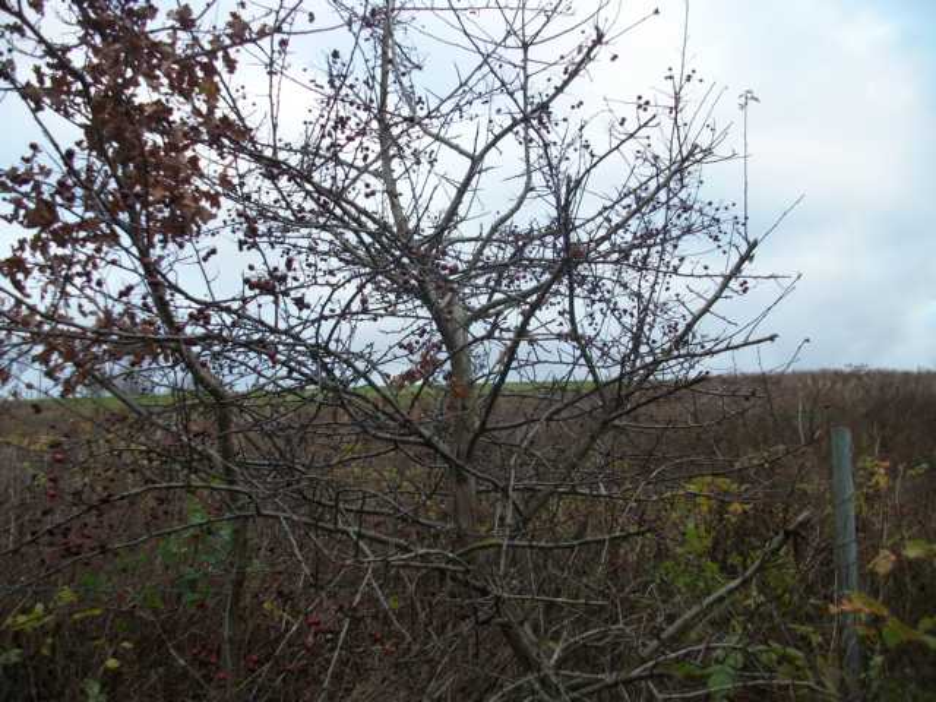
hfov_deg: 58.4
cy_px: 351
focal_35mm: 31
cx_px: 468
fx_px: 838
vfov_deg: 45.4
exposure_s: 1/100
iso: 80
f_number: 2.9
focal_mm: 5.7
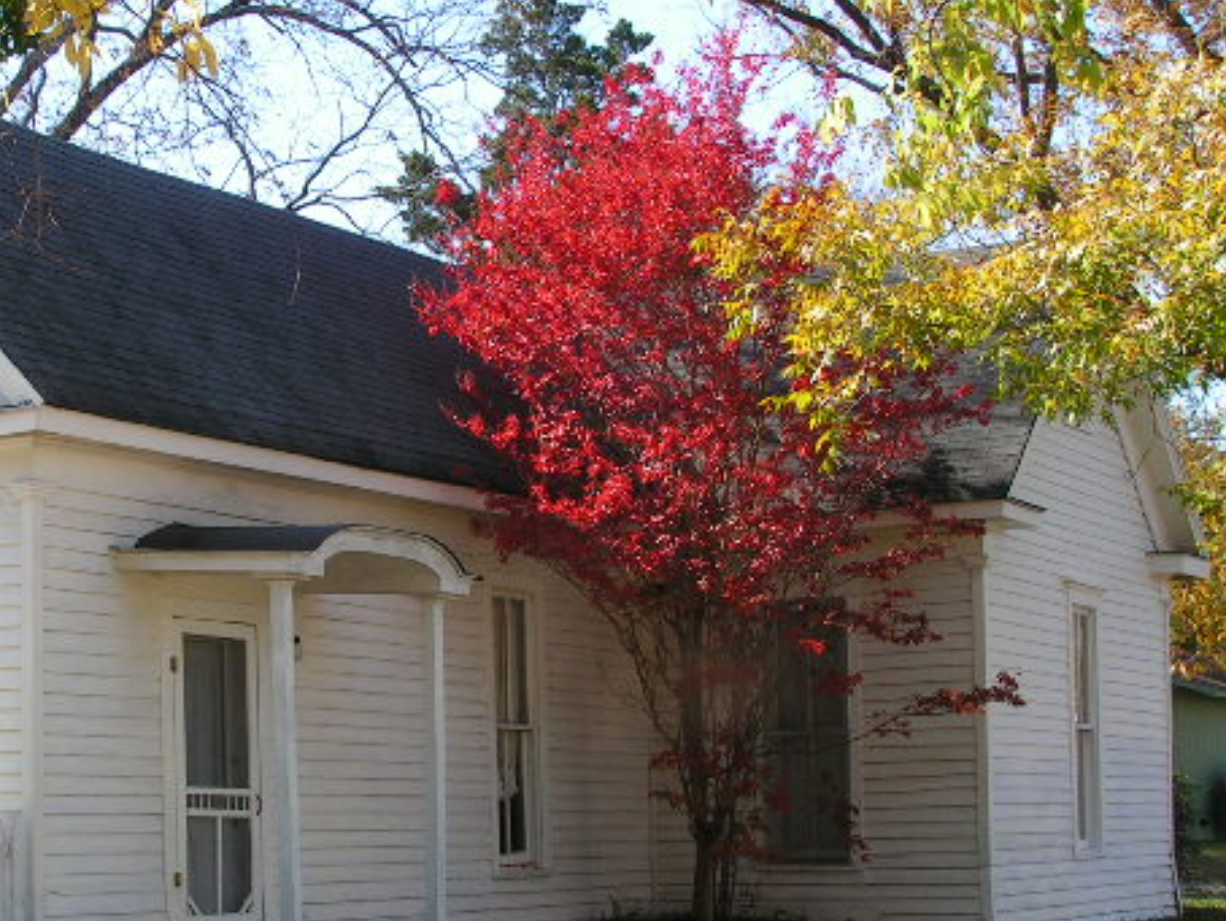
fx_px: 2445
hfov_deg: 27.9
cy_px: 516
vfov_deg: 21.3
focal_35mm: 69
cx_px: 367
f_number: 6.3
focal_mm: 8.2
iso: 50
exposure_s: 1/125
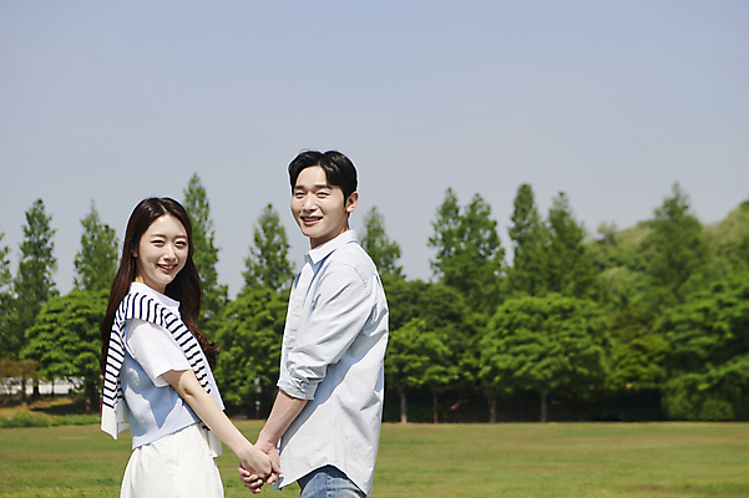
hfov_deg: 24.2
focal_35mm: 84
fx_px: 1747
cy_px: 249
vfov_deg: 16.2
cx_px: 374
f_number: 5.6
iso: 100
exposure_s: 1/640
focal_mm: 70
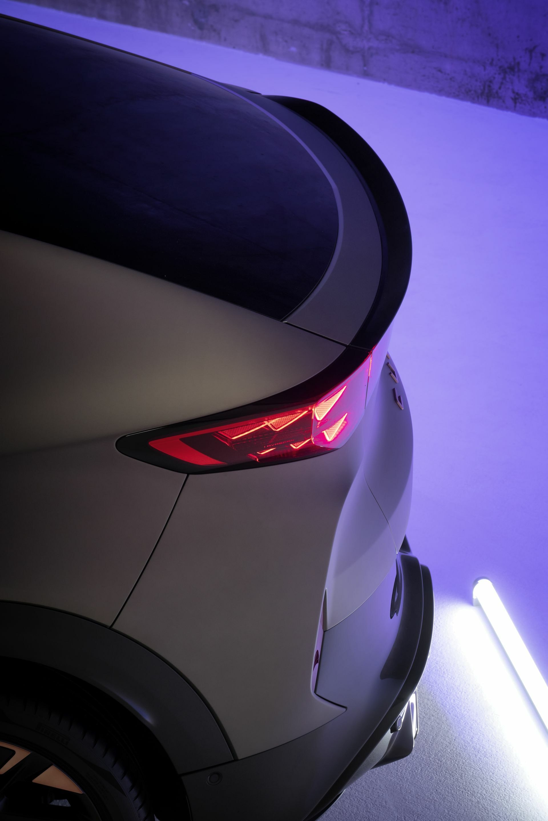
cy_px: 410
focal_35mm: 170
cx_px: 274
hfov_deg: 8.1
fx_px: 3881
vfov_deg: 12.1
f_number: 14
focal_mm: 170
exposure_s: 1/6
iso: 800
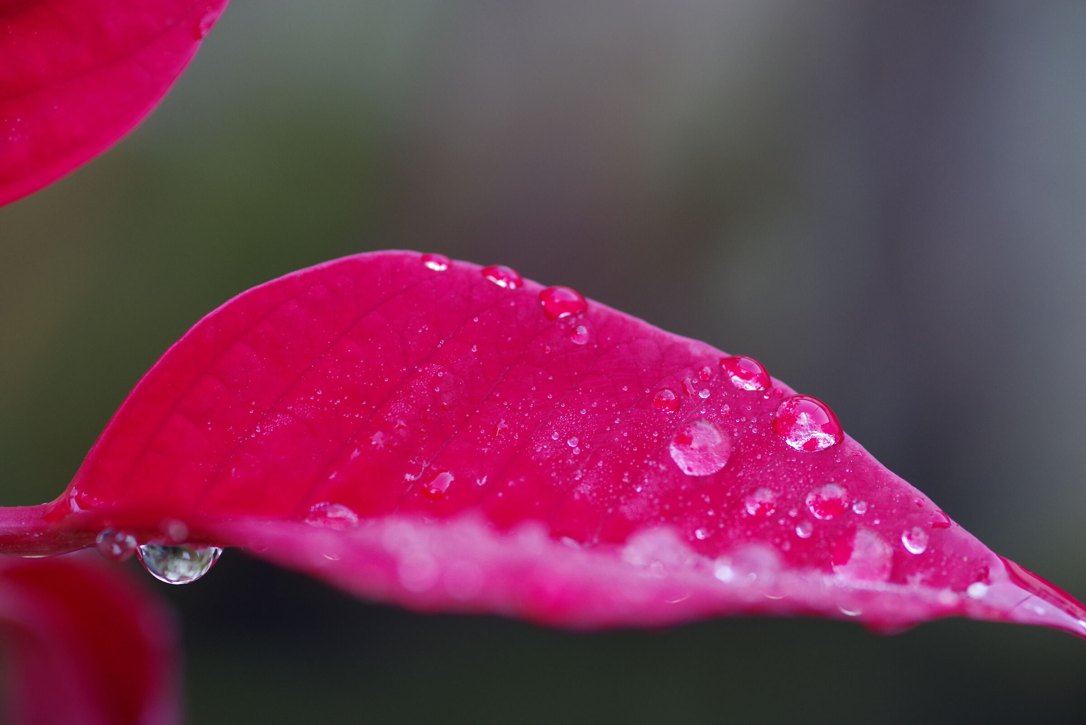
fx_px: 3018
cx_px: 543
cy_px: 362
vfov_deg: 13.7
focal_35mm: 100
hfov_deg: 20.4
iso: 800
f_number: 4
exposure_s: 1/30
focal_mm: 100
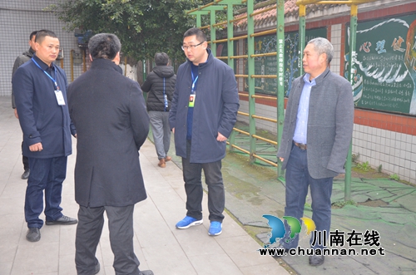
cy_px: 138
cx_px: 208
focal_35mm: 45
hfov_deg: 43.7
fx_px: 519
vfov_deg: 29.7
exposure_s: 1/60
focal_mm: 30
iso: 1000
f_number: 4.2
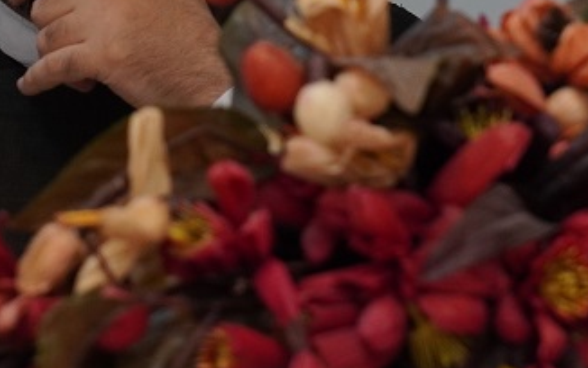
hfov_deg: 4.3
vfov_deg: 2.7
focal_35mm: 492
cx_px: 290
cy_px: -25
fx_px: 7880
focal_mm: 105
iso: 1000
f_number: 5
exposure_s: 1/100
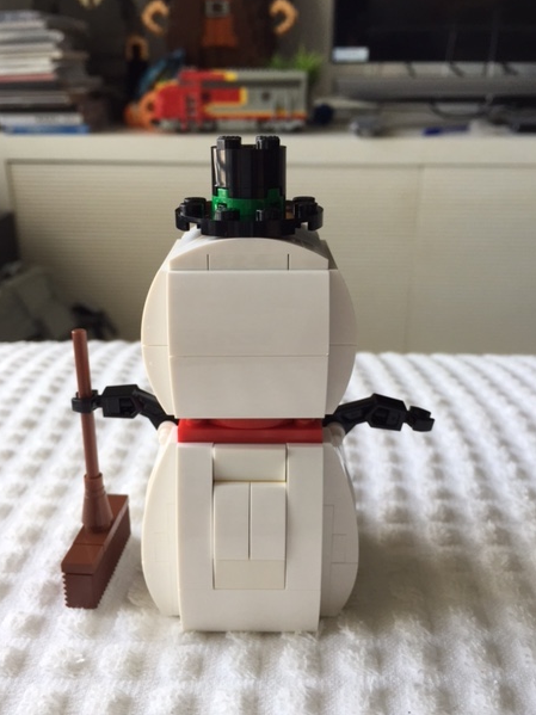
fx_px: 640
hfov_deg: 45.4
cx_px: 264
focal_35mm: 31
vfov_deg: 58.3
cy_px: 371
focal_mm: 4.15
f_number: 2.2
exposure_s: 1/120
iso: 50
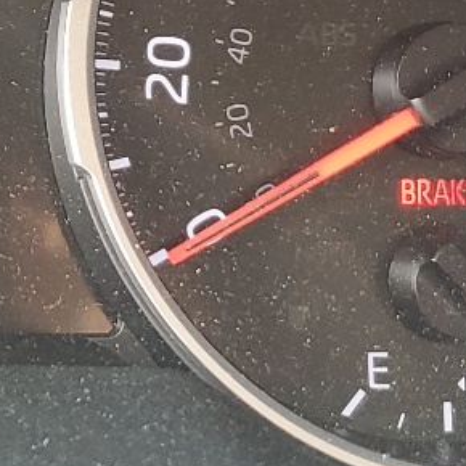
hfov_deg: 12.8
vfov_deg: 13.5
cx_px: -283
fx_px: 1934
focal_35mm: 127
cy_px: -45
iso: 57
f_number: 1.5
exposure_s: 1/60.2
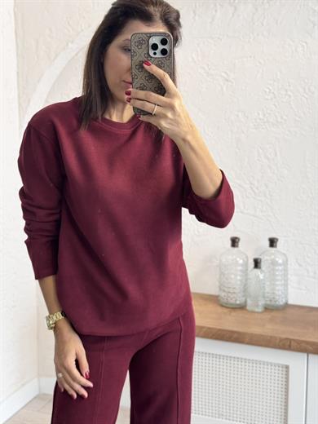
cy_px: 212
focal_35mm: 48
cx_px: 159
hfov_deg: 30.3
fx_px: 588
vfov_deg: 39.7
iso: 100
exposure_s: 1/90
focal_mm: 6.76
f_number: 1.78
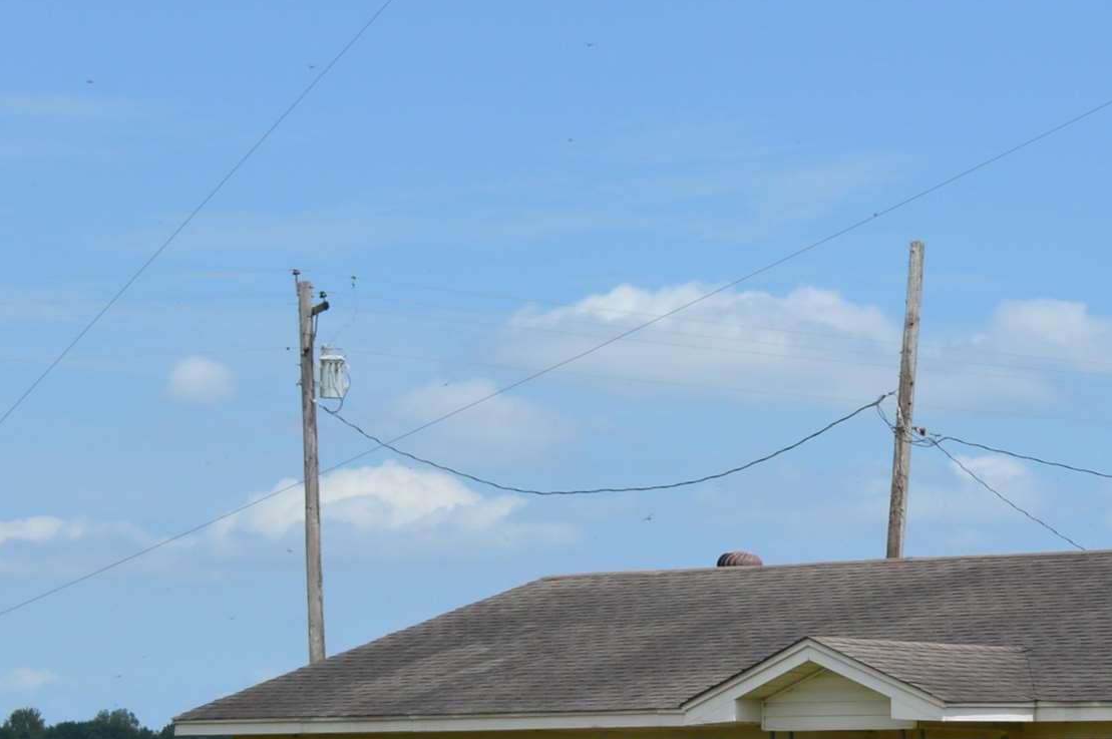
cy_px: 921
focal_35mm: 133
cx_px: 1522
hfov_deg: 14.6
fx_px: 4104
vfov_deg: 10.1
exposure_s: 1/250
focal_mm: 32
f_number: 8
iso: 100
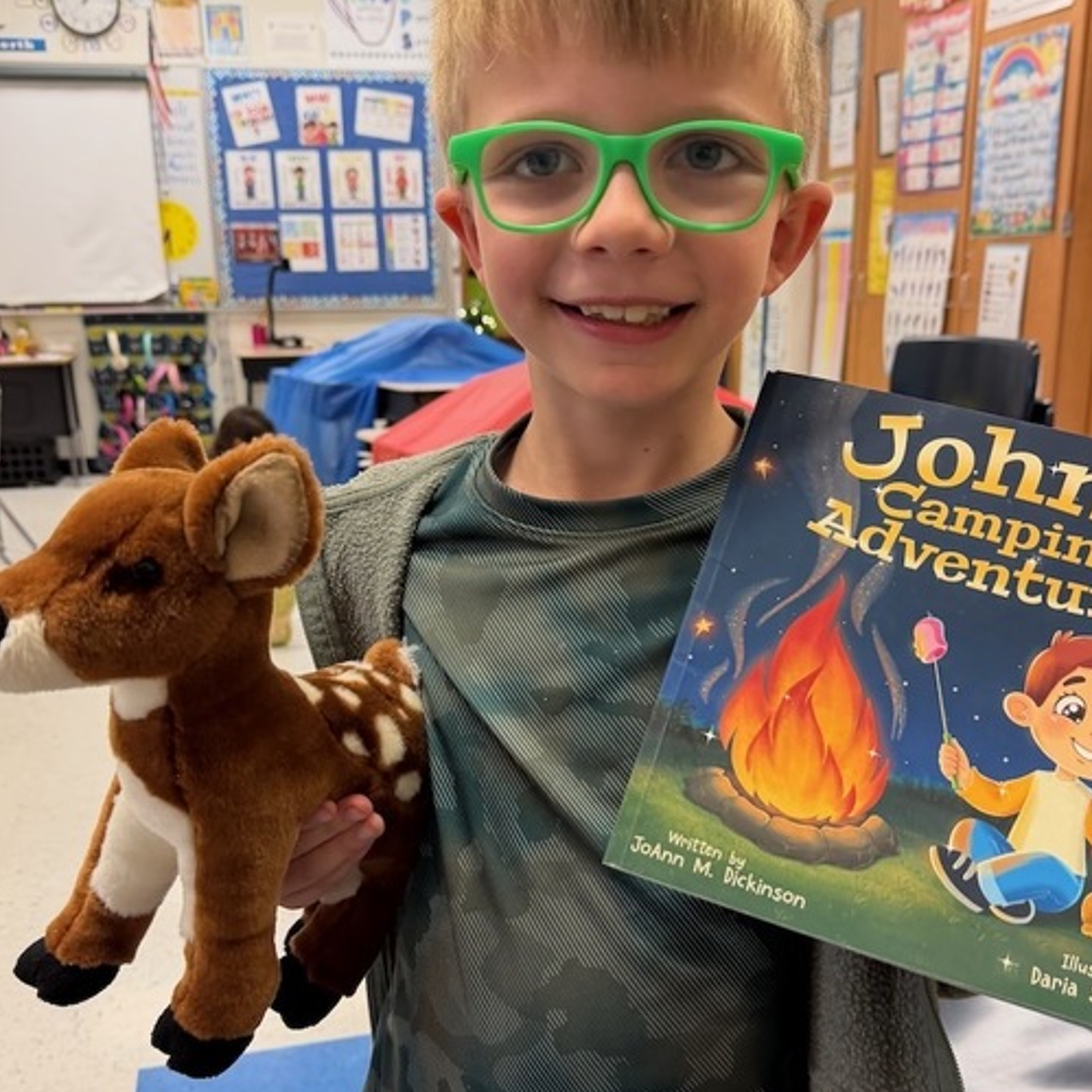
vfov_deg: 48.3
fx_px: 1213
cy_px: 628
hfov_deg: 48.4
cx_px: 580
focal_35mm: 34
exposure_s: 1/120
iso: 200
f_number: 1.78
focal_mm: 6.76
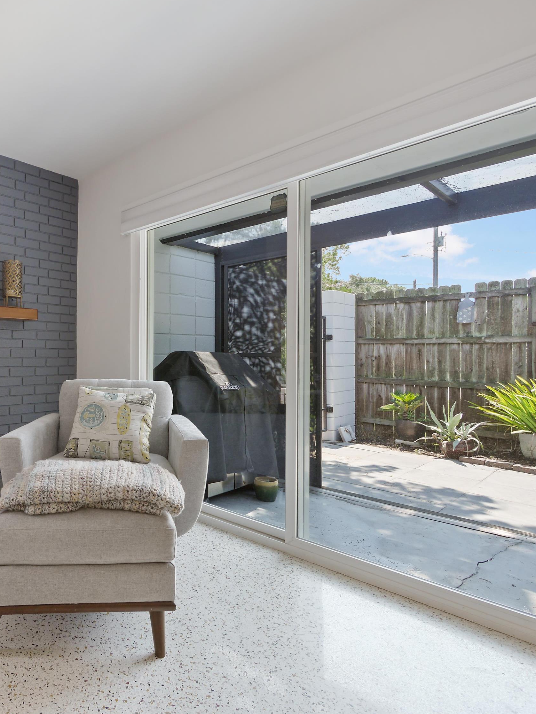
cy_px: 364
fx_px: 454
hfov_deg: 56.8
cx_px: 110
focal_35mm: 22
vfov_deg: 76.4
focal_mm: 8
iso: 400
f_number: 4
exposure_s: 1/100
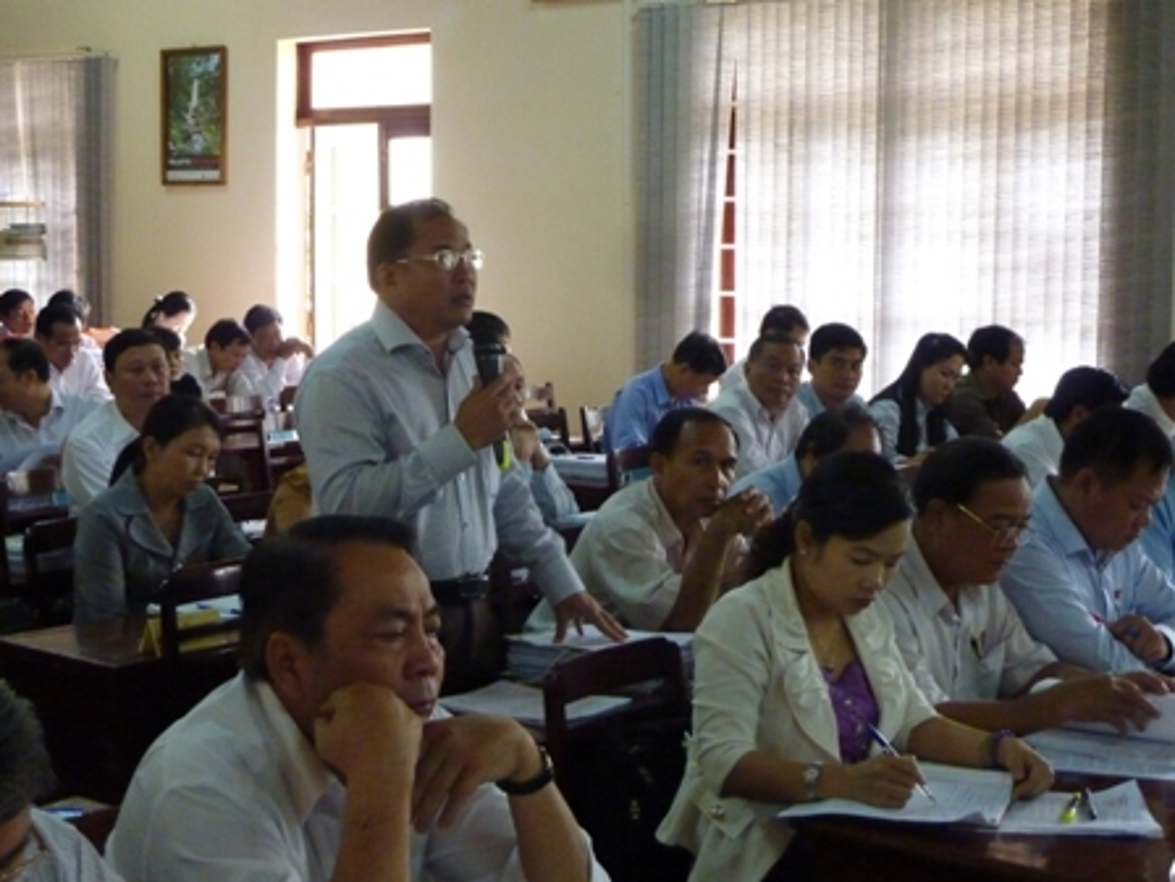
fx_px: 1867
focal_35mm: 55
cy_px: 441
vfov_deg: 26.6
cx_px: 588
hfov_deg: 34.9
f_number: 3.9
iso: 800
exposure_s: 1/50
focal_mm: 9.1
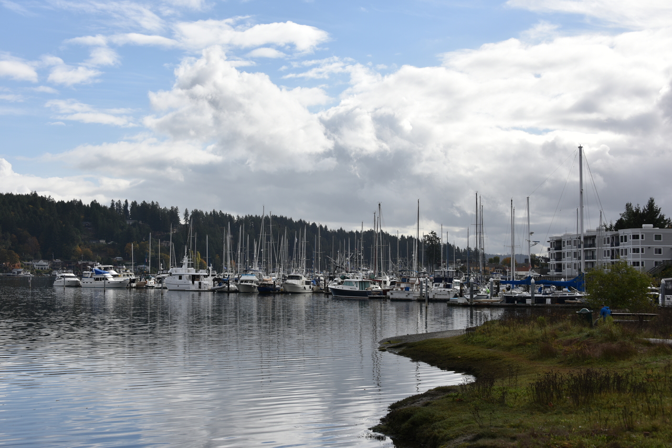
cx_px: 336
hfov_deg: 39.6
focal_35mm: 50
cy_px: 224
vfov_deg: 27.0
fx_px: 933
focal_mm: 50
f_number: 9
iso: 100
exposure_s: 1/320
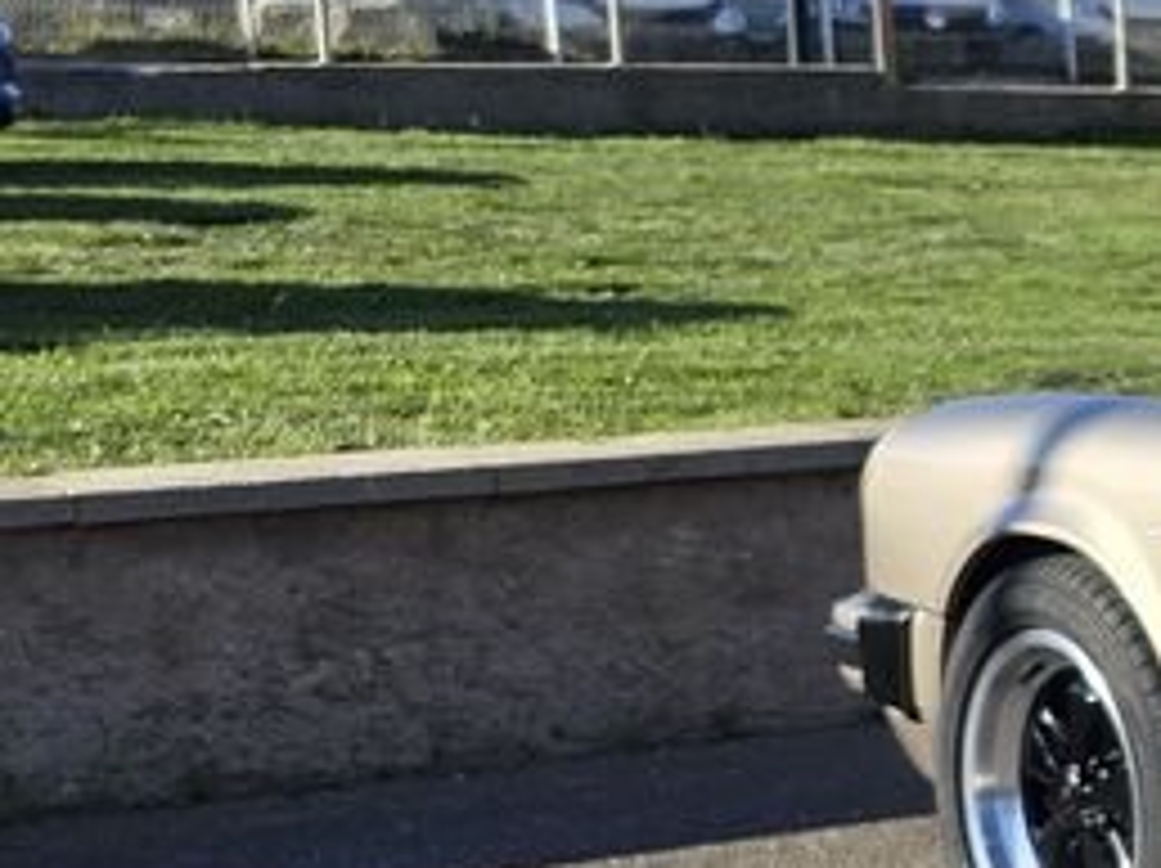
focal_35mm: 107
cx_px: 2408
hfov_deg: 14.7
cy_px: 711
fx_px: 3585
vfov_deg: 13.7
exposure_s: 1/511
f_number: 1.7
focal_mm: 6.3
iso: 12
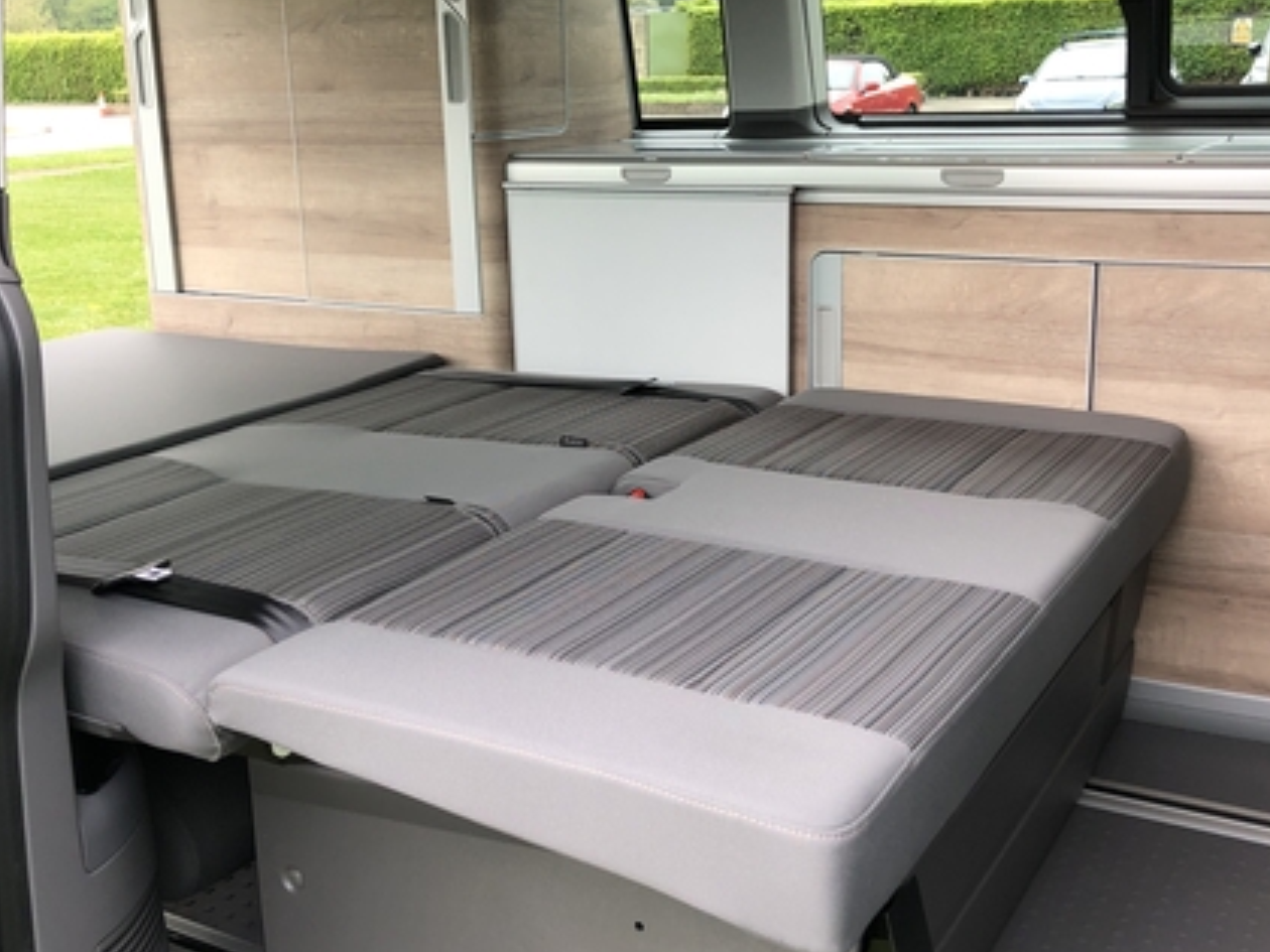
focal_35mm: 40
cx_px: 626
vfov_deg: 35.9
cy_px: 450
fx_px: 1468
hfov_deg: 46.8
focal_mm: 4
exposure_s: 1/120
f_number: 1.8
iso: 40
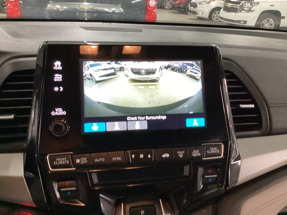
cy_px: 108
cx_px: 144
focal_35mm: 31
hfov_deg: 58.4
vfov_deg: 45.4
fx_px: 257
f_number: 2.4
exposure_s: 1/40
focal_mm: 3.3
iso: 320
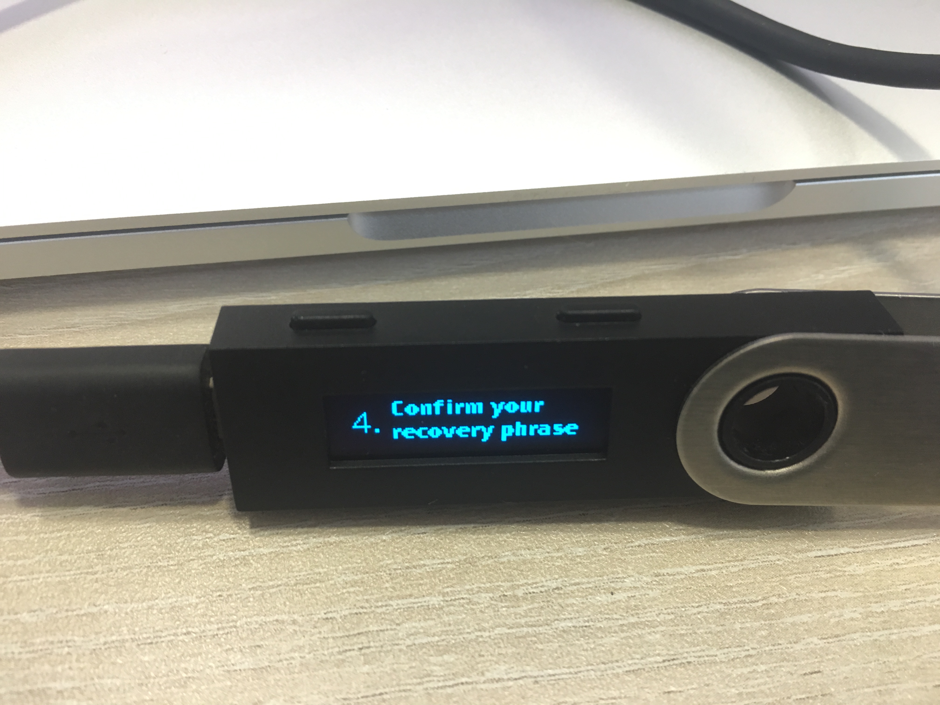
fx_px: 787
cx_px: 470
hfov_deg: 61.7
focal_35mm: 29
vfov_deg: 48.2
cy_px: 352
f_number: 2.2
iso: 125
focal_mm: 4.15
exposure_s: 1/33
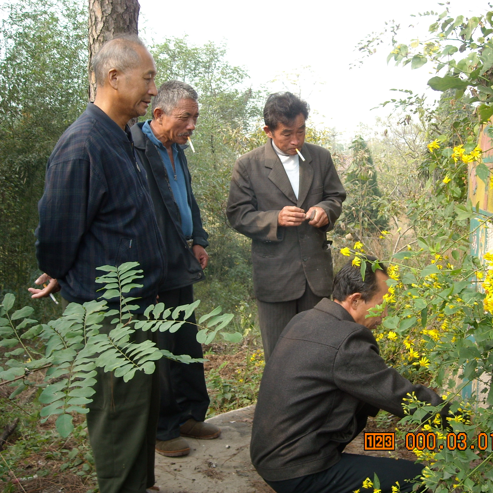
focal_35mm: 42
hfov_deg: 39.7
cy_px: 243
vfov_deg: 40.0
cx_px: 316
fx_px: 677
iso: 64
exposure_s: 1/129
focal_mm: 5.7
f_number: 2.8
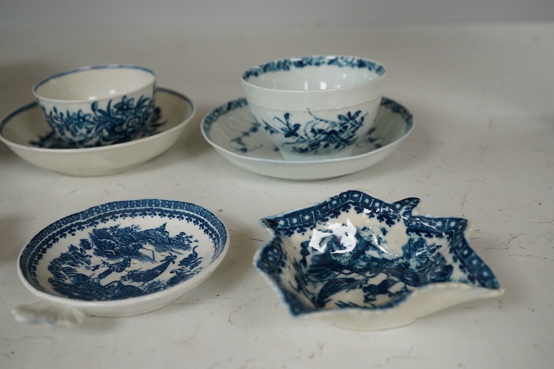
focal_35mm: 45
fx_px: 692
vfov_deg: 29.9
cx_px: 277
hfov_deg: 43.6
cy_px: 184
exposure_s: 1/125
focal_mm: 30
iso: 1250
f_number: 9
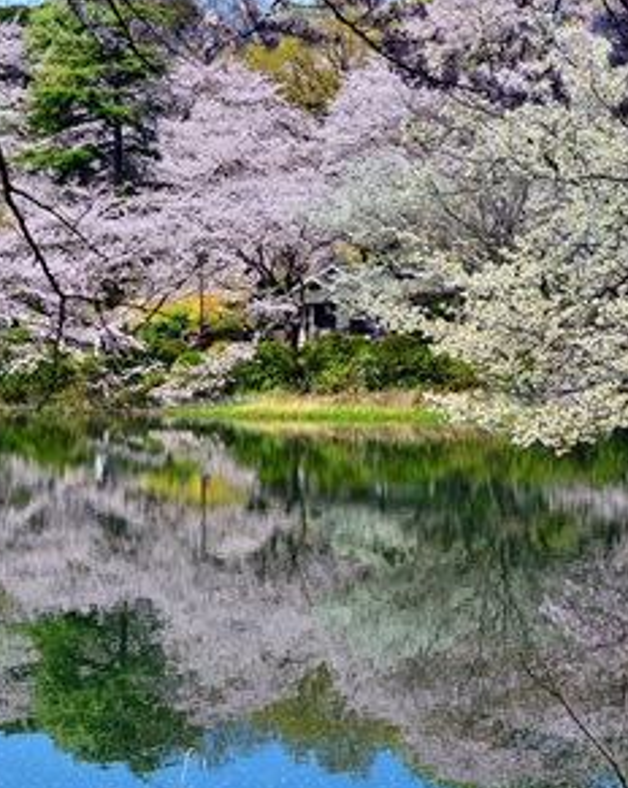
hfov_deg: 18.2
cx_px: 275
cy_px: 439
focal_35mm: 84
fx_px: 1956
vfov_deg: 22.8
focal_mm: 65
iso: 400
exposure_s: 1/500
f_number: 11
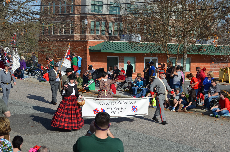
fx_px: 526
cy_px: 76
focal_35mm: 82
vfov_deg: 16.5
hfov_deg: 24.7
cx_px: 115
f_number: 9
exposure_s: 1/320
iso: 100
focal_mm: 55
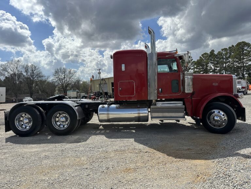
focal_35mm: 24
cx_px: 126
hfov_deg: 71.6
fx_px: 174
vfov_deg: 56.8
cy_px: 94
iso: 80
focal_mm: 6.86
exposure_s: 1/7576
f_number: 1.78
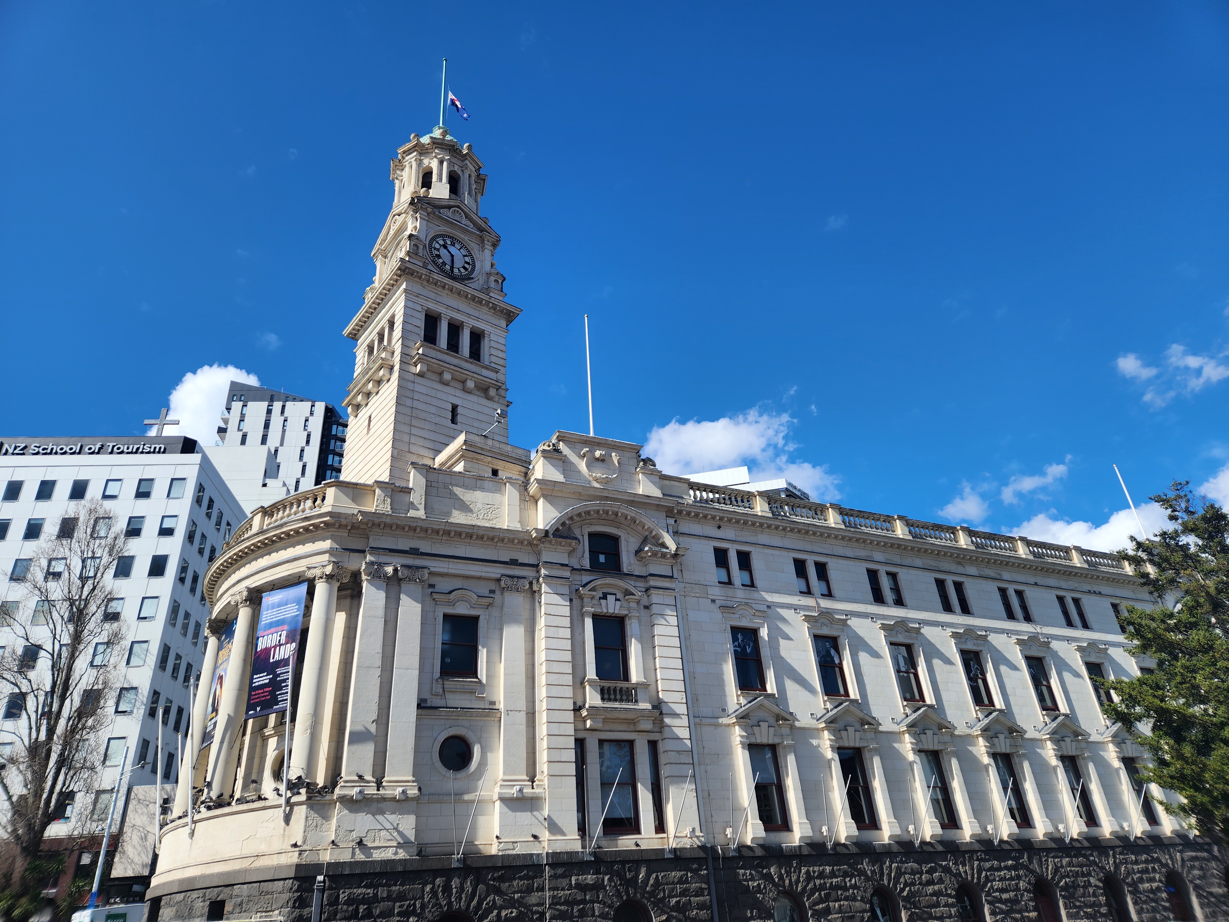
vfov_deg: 58.9
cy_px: 461
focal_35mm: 23
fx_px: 817
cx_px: 614
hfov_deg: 73.9
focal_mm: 5.4
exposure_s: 1/1610
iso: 20
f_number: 1.8
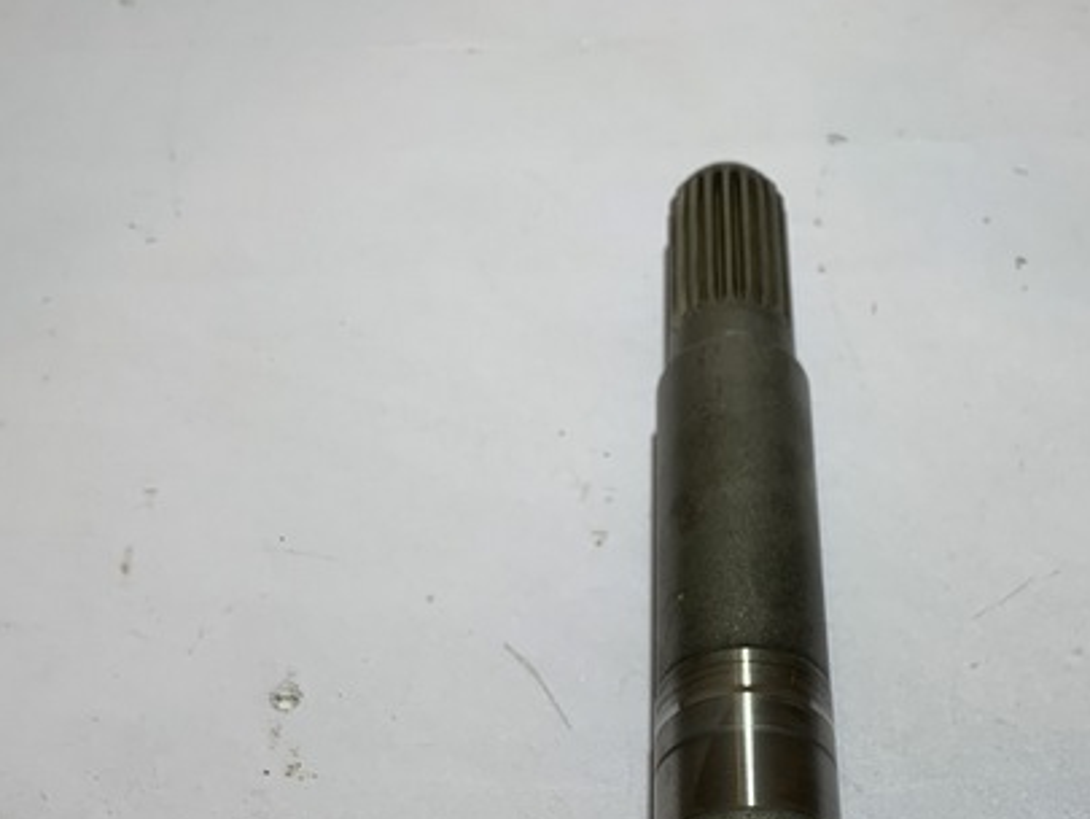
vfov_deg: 28.4
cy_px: 764
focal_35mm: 49
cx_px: 700
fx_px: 1543
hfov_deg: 38.6
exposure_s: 1/122
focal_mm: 4.25
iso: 32
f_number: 1.8
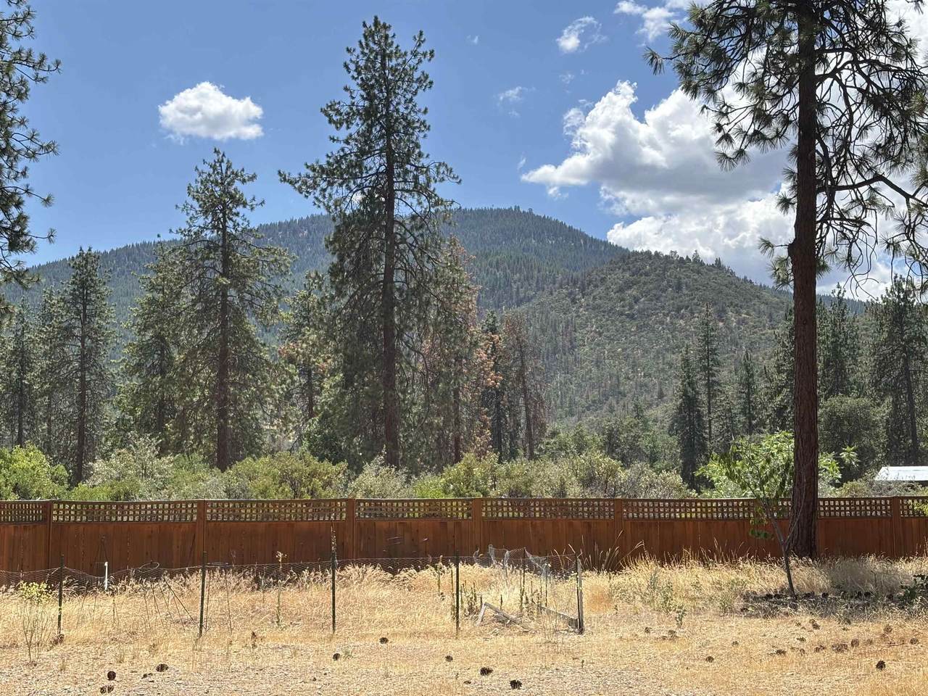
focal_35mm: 52
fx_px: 1394
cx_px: 464
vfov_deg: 28.0
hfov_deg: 36.8
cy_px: 348
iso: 32
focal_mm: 5.96
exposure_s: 1/1295
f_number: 1.6
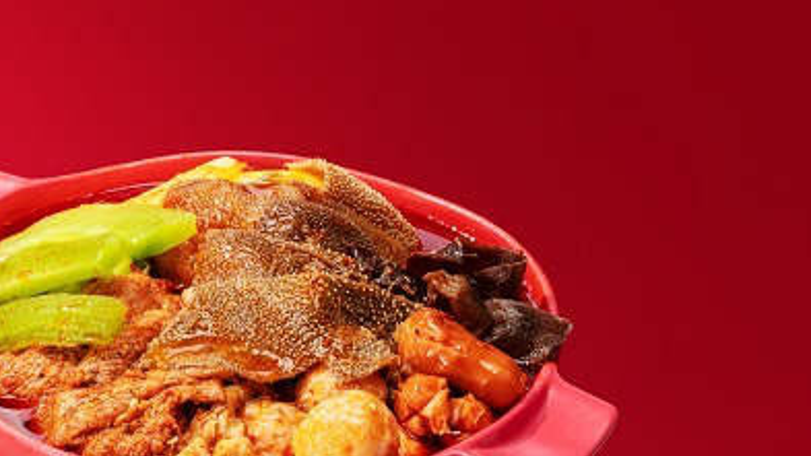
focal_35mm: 192
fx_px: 4129
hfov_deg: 11.2
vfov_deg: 6.3
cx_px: 213
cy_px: 362
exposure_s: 1/125
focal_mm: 90
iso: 160
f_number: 14
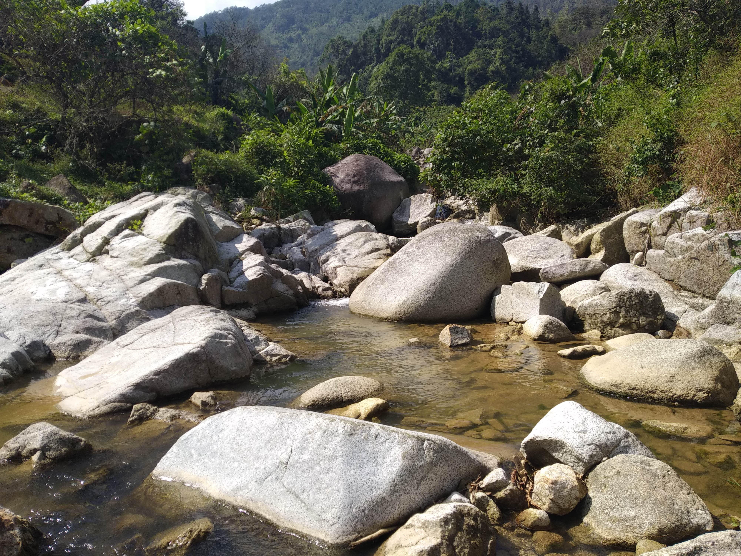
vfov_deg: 53.1
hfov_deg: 67.3
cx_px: 370
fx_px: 557
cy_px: 278
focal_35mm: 26
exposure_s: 1/1066
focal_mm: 3.82
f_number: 2.2
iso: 100
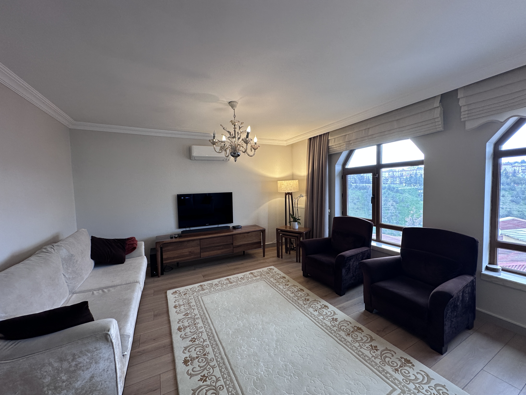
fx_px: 213
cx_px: 263
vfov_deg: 85.7
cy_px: 198
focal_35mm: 14
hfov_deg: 102.1
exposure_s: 1/100
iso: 125
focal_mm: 2.22
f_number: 2.2
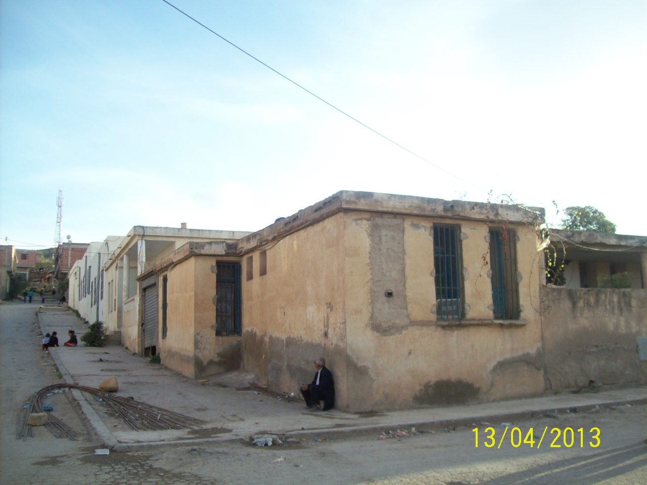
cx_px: 324
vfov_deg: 39.7
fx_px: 673
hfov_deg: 51.4
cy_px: 242
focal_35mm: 36
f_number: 2.7
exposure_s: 1/353
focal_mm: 6
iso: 80
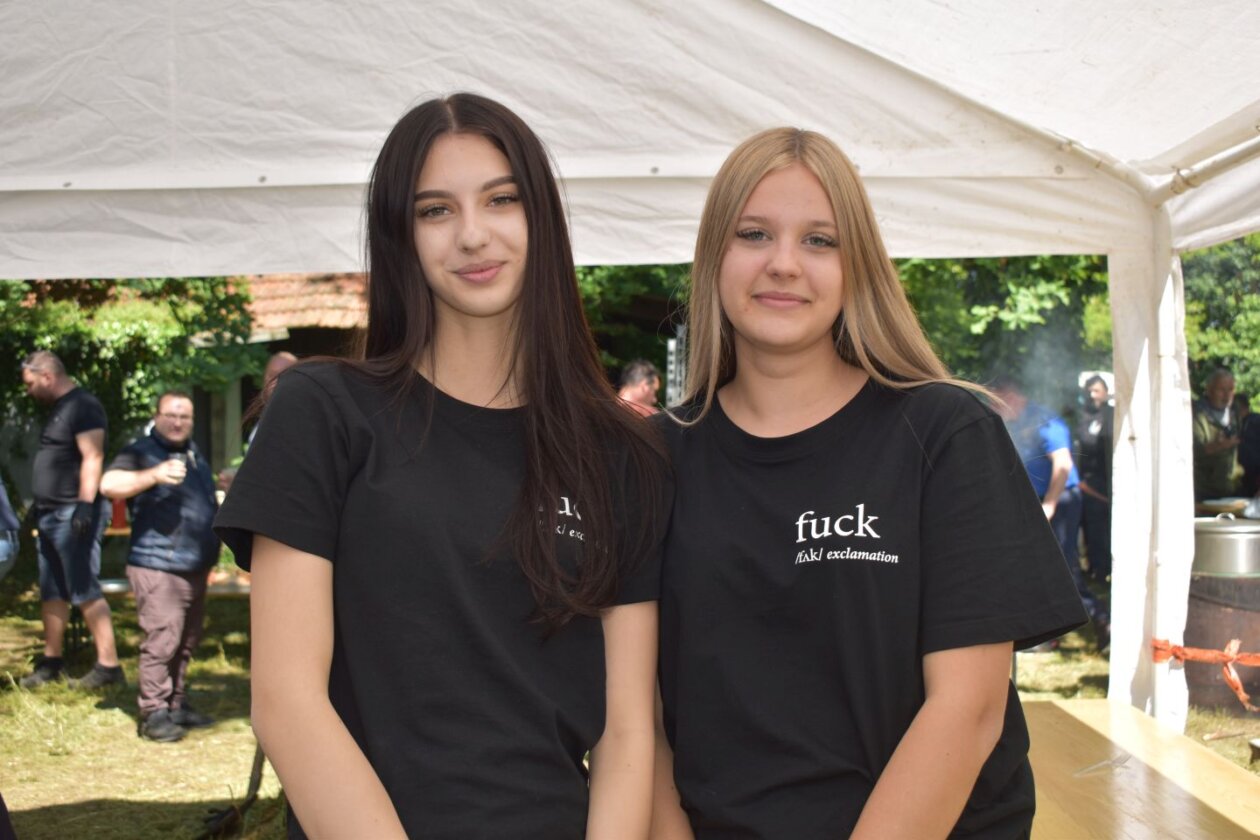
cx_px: 630
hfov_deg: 45.0
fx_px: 1522
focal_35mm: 44
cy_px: 420
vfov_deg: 30.8
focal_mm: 29
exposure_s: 1/200
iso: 100
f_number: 5
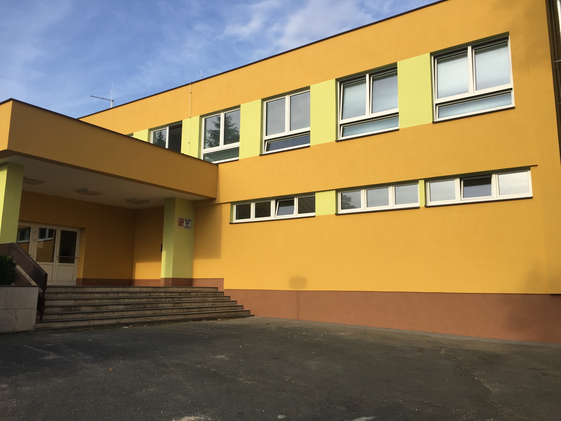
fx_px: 470
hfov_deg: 61.7
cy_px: 210
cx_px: 280
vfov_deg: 48.2
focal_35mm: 29
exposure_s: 1/1041
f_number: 2.2
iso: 32
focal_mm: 4.15
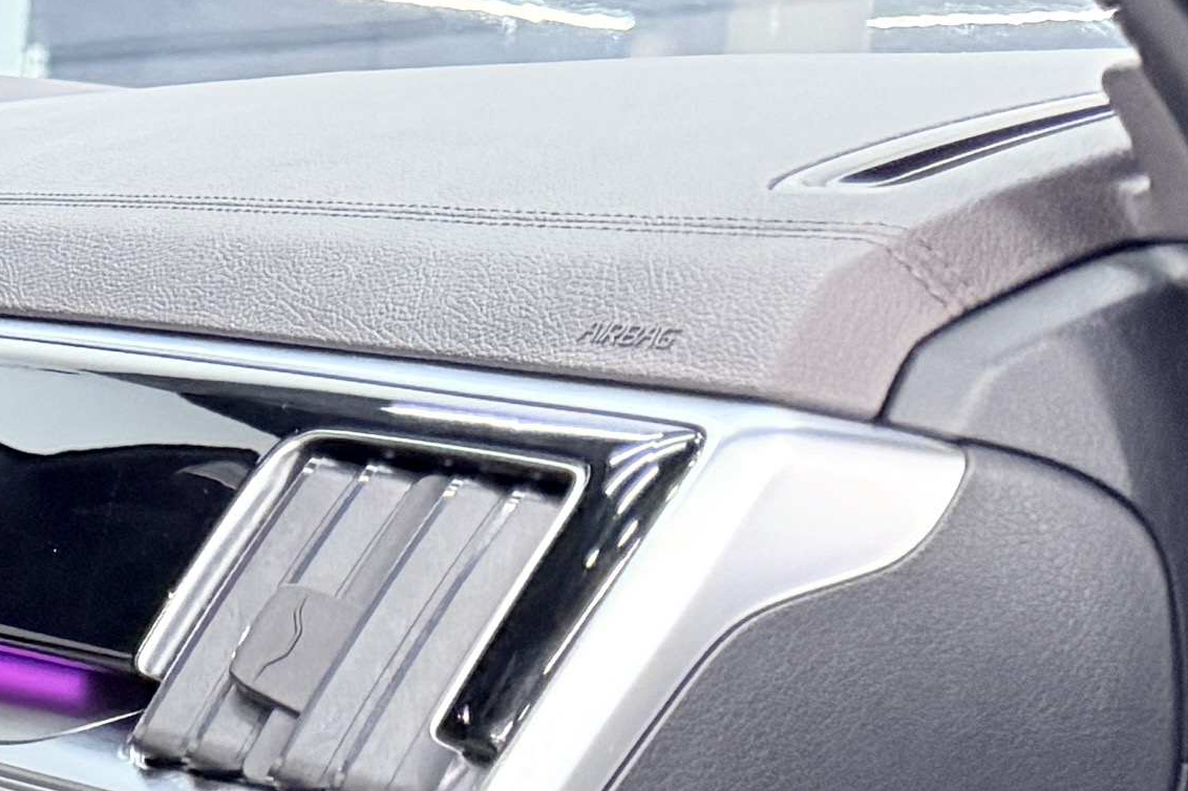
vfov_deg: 10.6
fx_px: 4157
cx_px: -1417
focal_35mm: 126
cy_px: 1017
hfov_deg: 13.3
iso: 400
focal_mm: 6.76
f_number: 1.78
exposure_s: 1/52
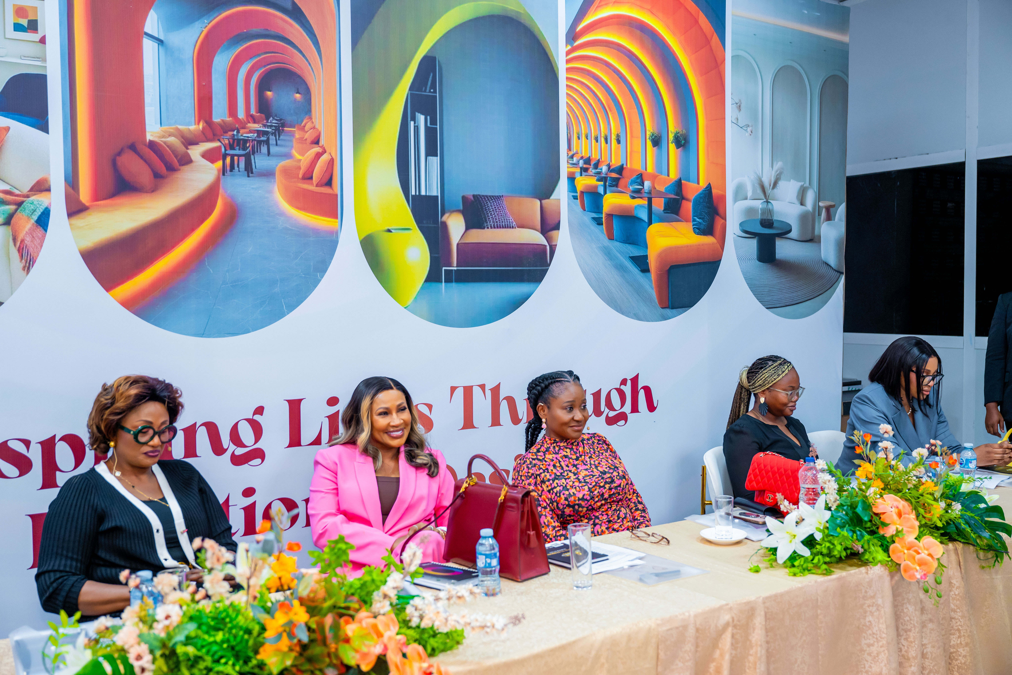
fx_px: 984
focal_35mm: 35
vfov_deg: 37.9
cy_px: 338
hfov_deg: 54.4
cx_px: 506
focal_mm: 35
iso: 1600
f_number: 3.2
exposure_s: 1/500
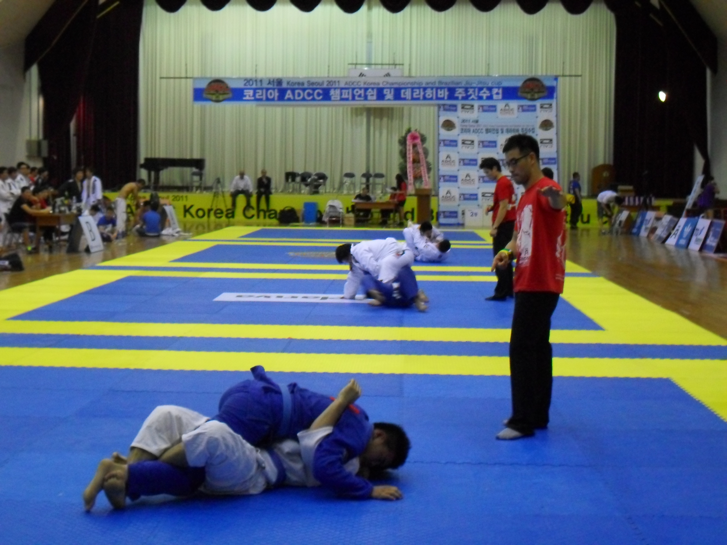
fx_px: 1491
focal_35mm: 71
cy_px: 272
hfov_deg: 27.4
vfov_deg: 20.7
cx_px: 364
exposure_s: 1/20
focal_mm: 11.7
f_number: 3.7
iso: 240
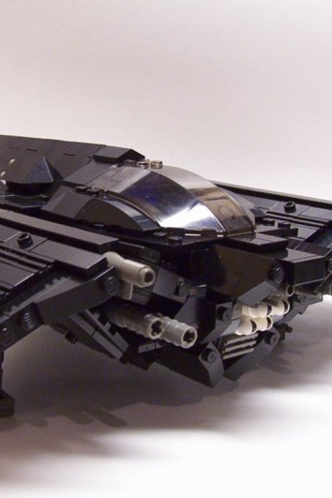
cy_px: 220
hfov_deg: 20.2
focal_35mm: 67
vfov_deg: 30.1
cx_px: 83
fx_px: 927
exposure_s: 1/24.4
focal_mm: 5.77
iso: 200
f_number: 2.73
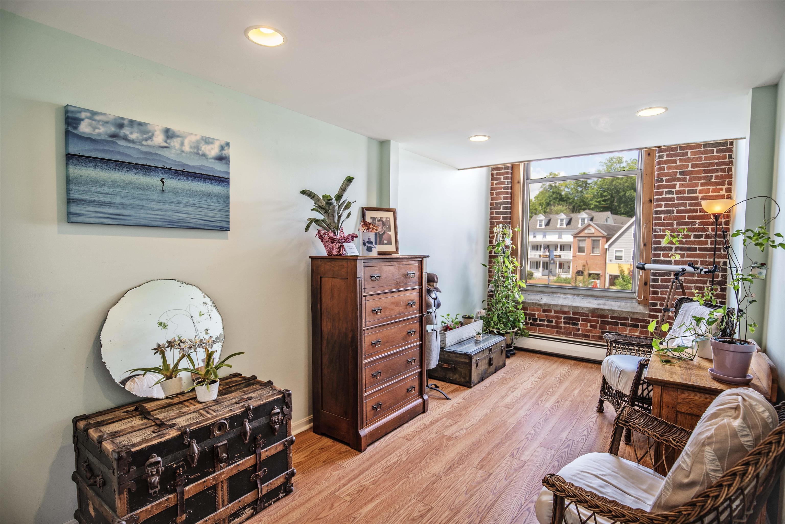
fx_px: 392
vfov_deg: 67.4
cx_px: 392
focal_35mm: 18
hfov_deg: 90.0
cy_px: 262
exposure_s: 1/10
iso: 100
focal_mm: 18
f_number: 4
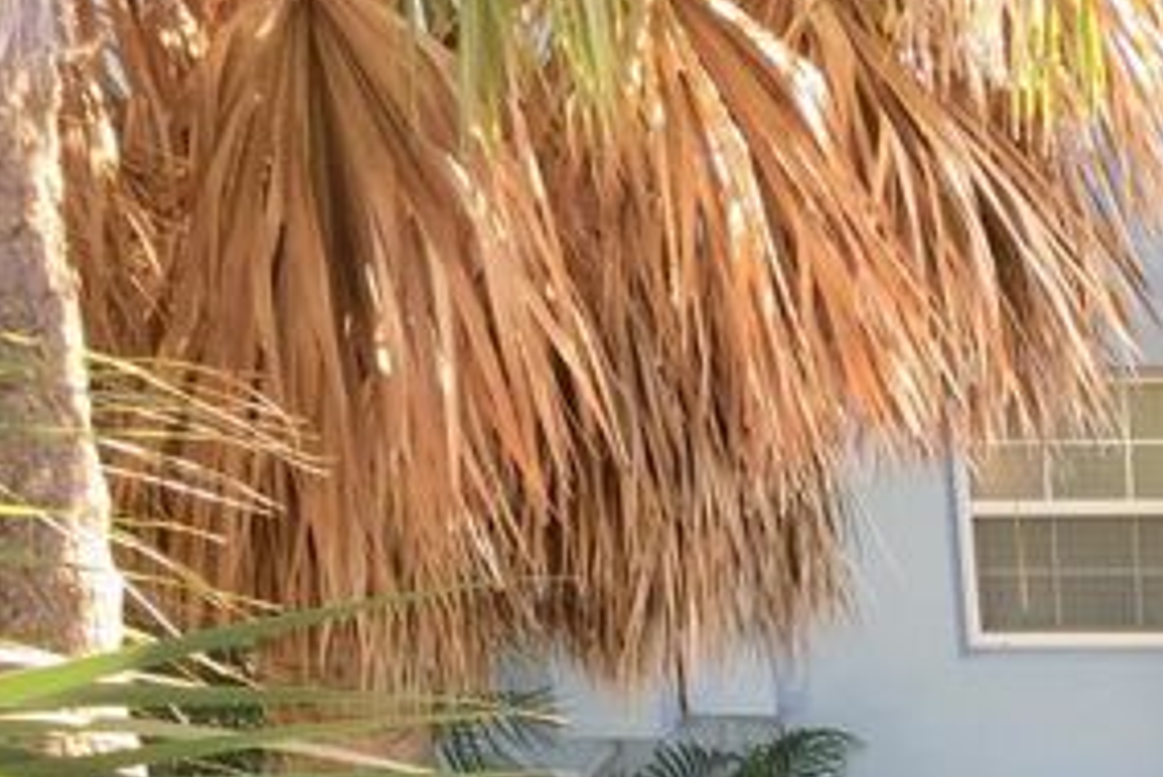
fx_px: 2424
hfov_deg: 25.1
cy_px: 954
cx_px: 1276
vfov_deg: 17.3
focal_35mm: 75
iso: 32
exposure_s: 1/125
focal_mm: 4.15
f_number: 2.2
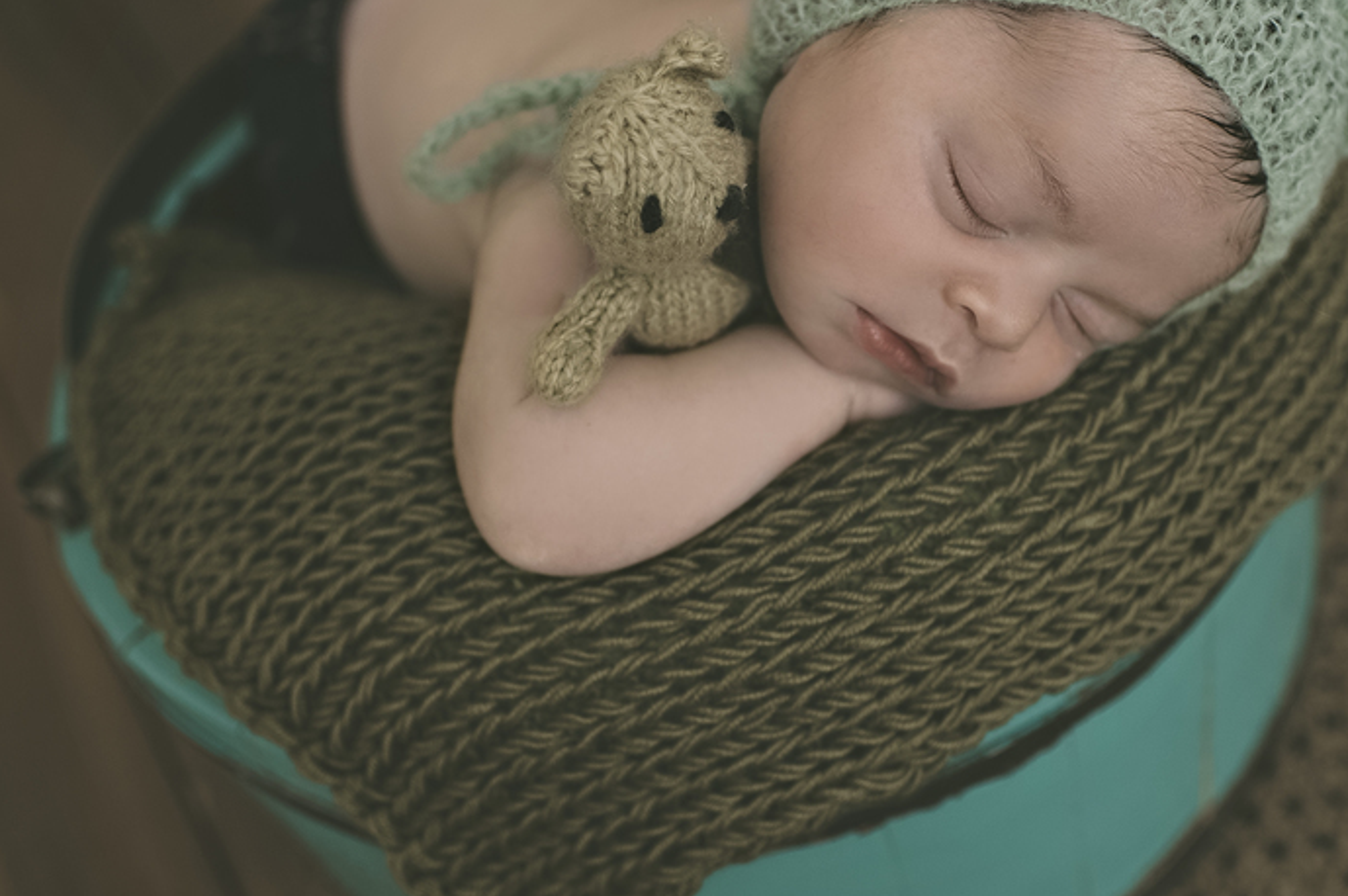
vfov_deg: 22.2
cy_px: 428
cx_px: 843
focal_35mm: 61
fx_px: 2282
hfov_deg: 32.8
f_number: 2.5
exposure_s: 1/200
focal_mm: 35
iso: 200
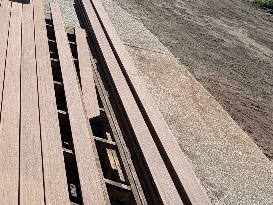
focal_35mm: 37
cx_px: -81
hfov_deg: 35.0
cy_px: 1
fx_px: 292
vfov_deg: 35.1
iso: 50
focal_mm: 2.22
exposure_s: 1/1789
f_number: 2.2
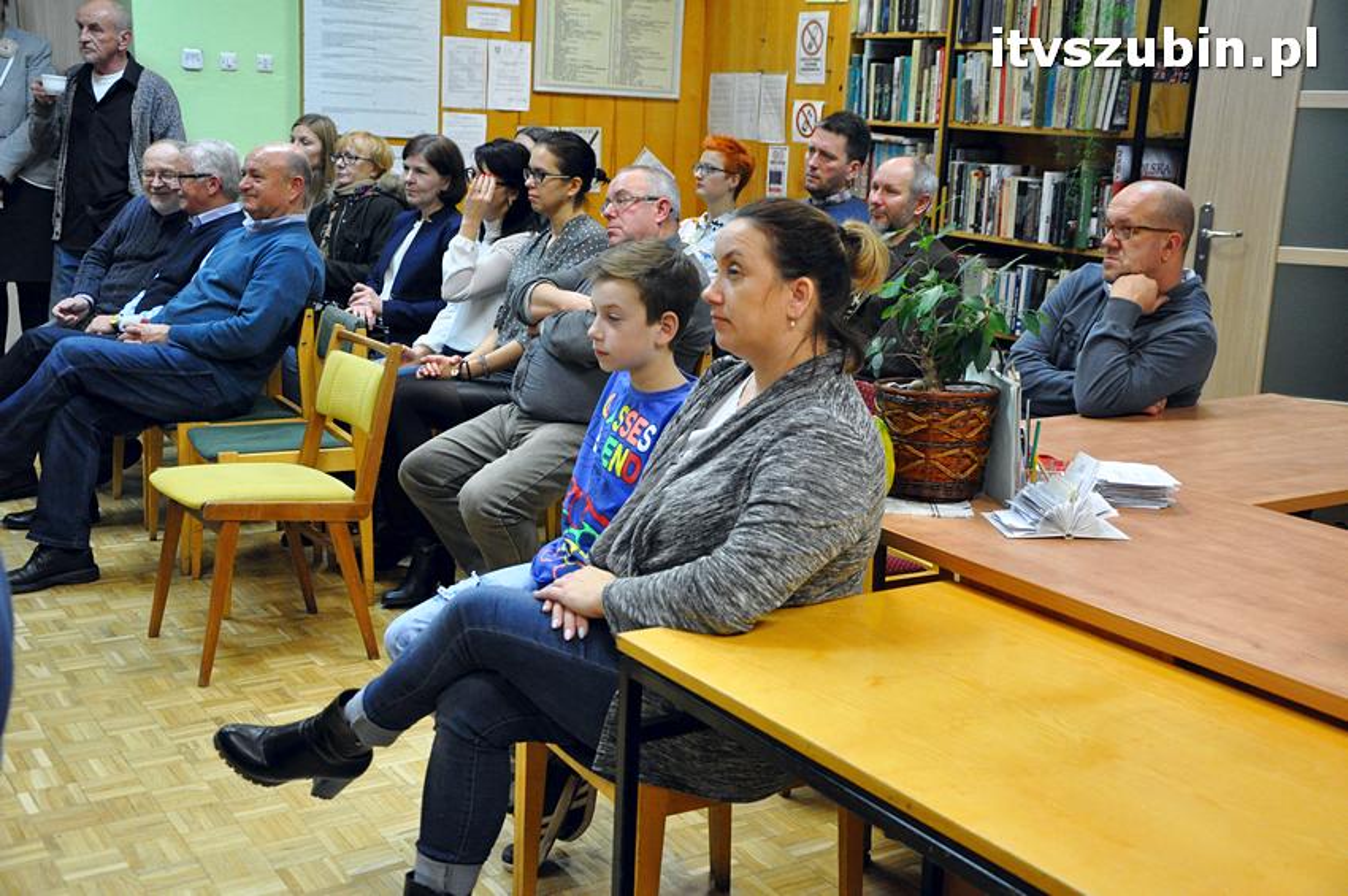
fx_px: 1683
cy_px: 448
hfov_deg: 43.6
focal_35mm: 45
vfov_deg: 29.8
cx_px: 674
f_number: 5
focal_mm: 30
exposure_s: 1/100
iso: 2000
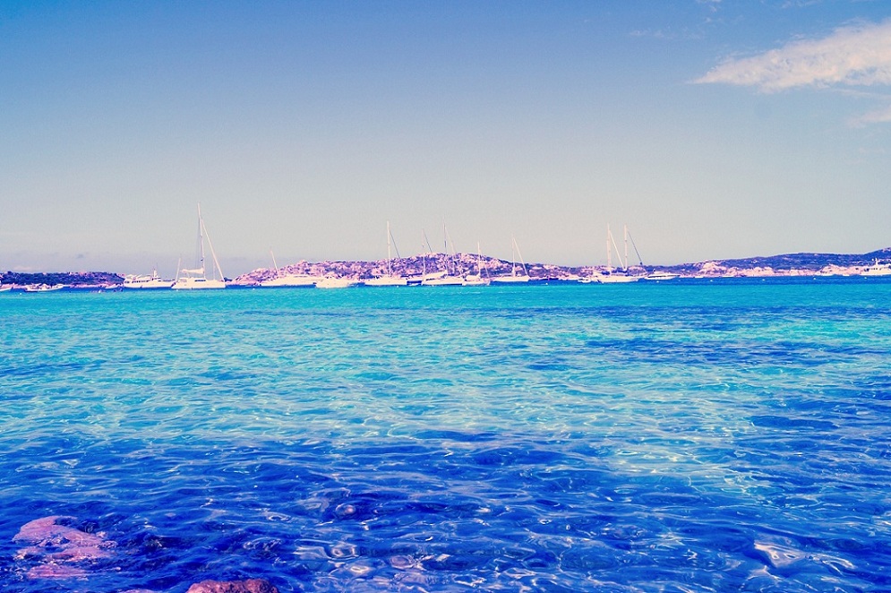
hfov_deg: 53.2
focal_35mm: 36
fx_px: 890
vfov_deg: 36.8
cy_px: 296
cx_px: 446
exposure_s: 1/160
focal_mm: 24
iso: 100
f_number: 9
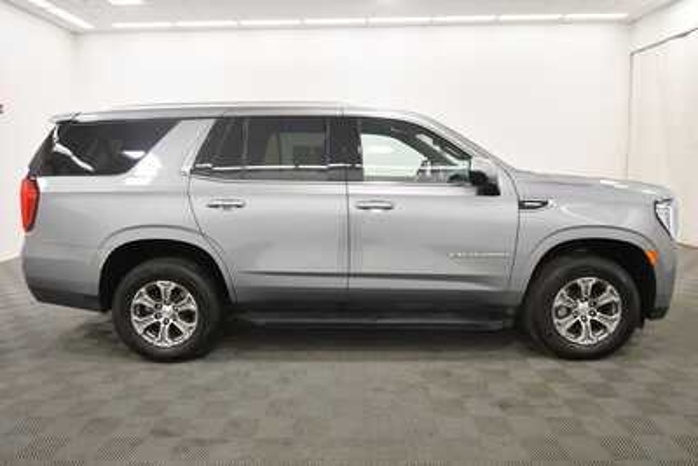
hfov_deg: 78.6
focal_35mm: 22
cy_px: 233
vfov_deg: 57.3
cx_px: 349
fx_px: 427
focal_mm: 15
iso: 900
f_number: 5.3
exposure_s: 1/125
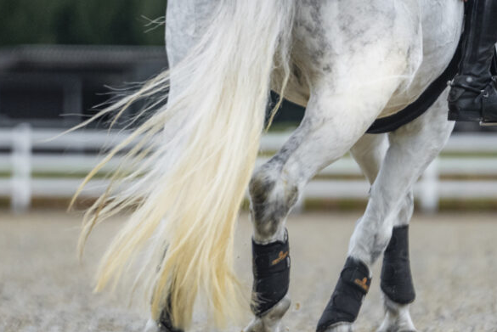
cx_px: 207
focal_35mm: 350
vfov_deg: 3.9
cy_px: 277
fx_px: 4835
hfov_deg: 5.9
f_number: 3.2
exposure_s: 1/1000
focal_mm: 200
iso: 2500
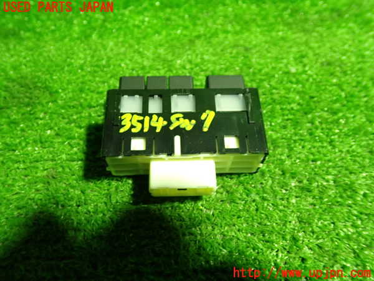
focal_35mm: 30
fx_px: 324
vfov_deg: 46.8
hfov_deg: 60.0
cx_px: 187
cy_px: 140
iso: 640
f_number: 2.3
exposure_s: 1/30
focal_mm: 5.4
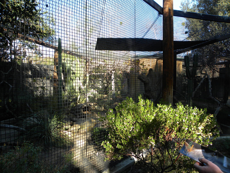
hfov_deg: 67.3
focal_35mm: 26
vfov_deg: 53.1
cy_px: 86
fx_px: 173
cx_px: 115
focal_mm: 4.6
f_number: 3.5
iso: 64
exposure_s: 1/118
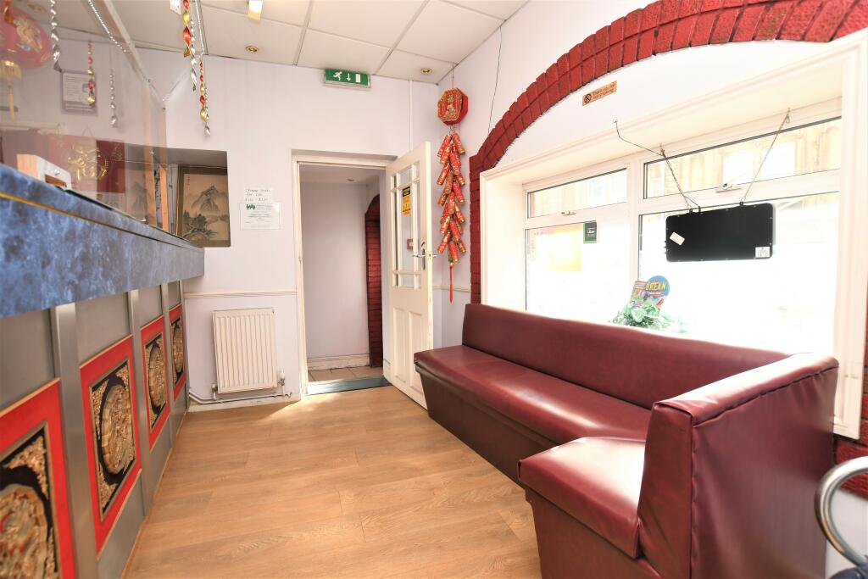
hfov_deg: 100.4
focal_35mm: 15
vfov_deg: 77.3
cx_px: 434
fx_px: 362
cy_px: 290
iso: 320
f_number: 4.5
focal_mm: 10
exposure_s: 1/80
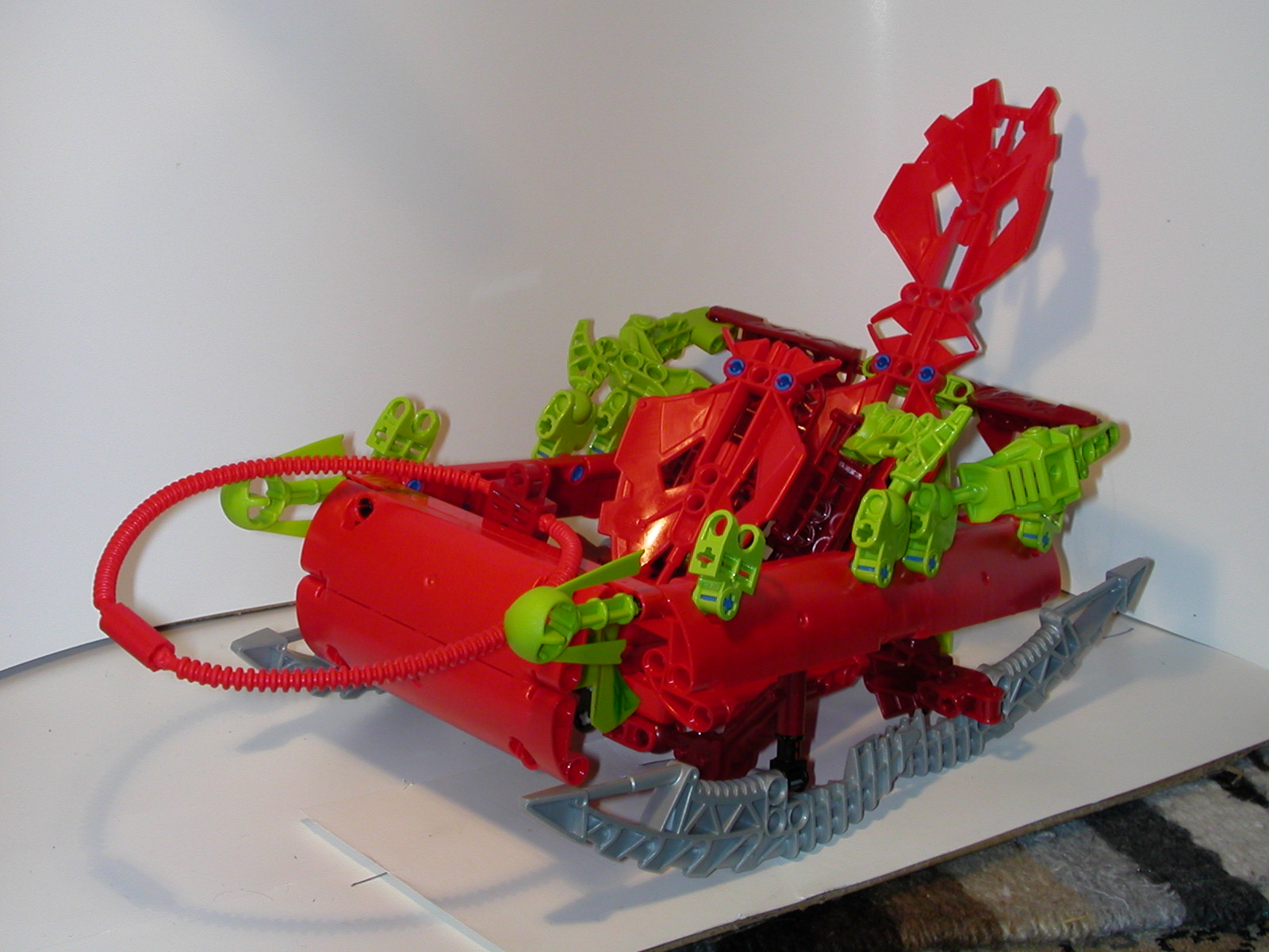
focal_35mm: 49
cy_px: 476
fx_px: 1796
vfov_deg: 29.7
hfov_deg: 38.9
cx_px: 634
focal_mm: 7.5
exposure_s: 1/59.9
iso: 100
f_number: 5.2
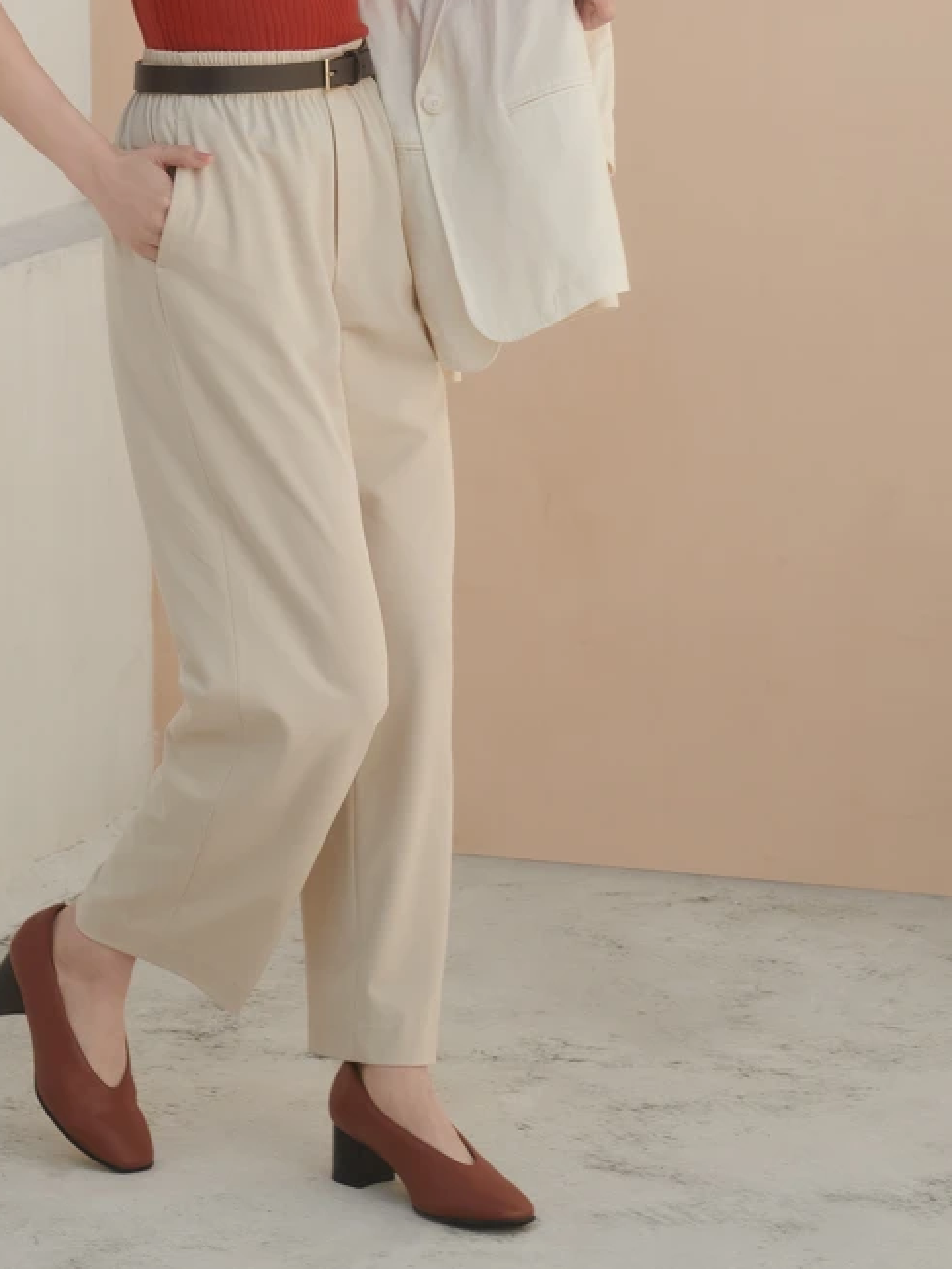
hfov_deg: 9.8
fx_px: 5535
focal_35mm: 151
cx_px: 209
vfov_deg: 13.0
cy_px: 250
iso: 100
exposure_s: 1/250
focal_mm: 85
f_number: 9
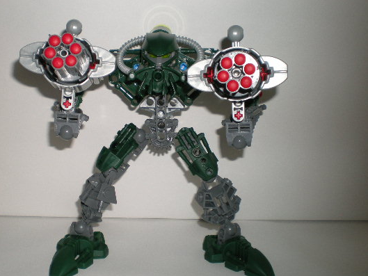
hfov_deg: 41.1
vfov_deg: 31.5
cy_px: 149
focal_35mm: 46
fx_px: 489
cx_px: 154
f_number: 3.1
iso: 64
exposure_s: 1/60
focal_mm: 6.3
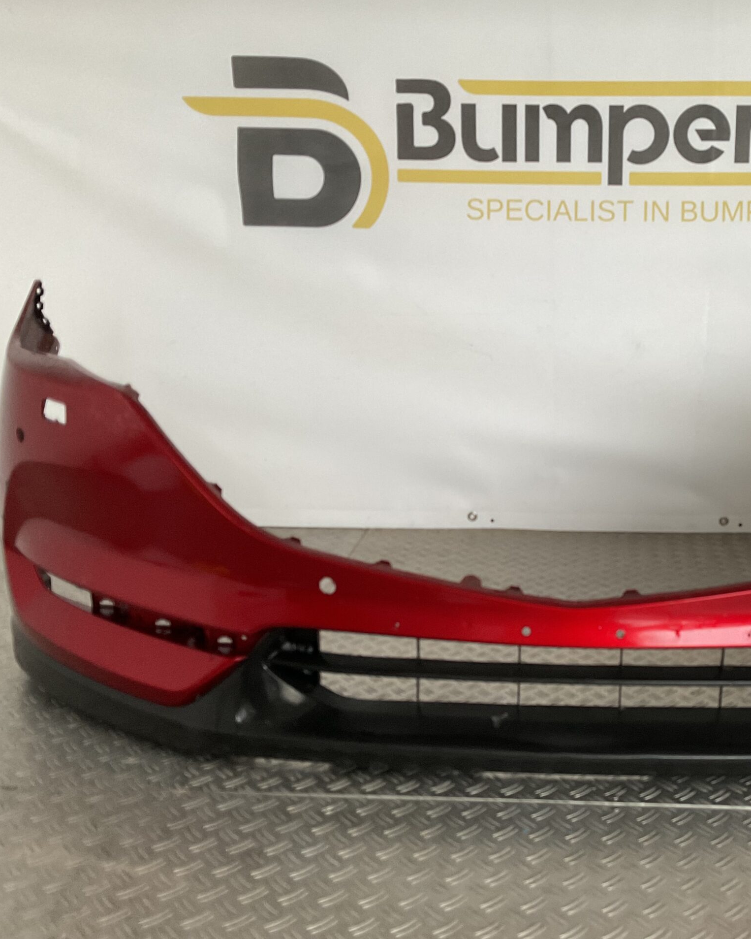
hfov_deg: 38.0
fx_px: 1056
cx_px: 577
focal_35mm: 38
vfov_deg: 47.9
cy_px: 468
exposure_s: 1/60
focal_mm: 3
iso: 80
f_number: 1.8
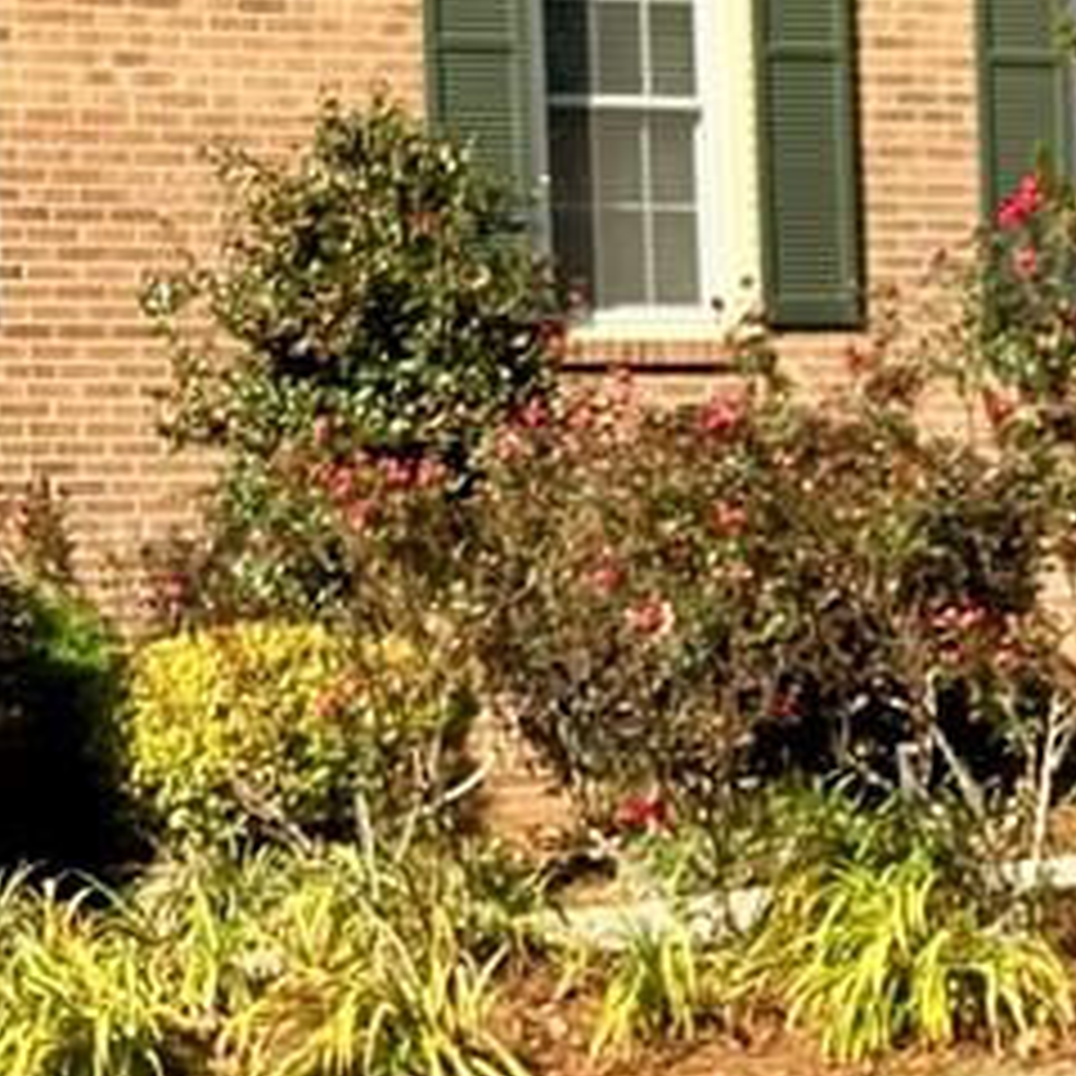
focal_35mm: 182
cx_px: 1180
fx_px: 6400
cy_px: 932
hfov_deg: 9.5
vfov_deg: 9.6
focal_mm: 6.86
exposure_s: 1/2070
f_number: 1.78
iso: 64
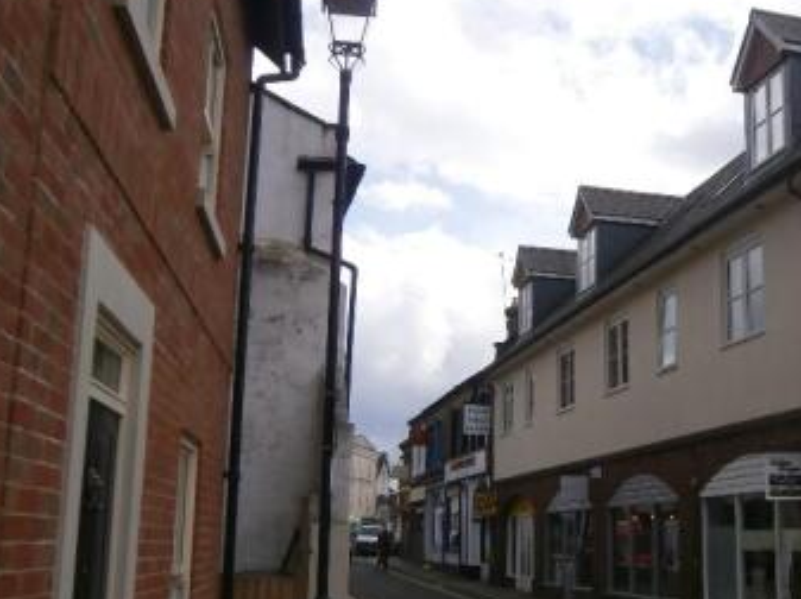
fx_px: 1040
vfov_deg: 32.1
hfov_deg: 41.1
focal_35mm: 45
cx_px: 584
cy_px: 332
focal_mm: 4.7
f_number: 2.8
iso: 80
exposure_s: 1/1250
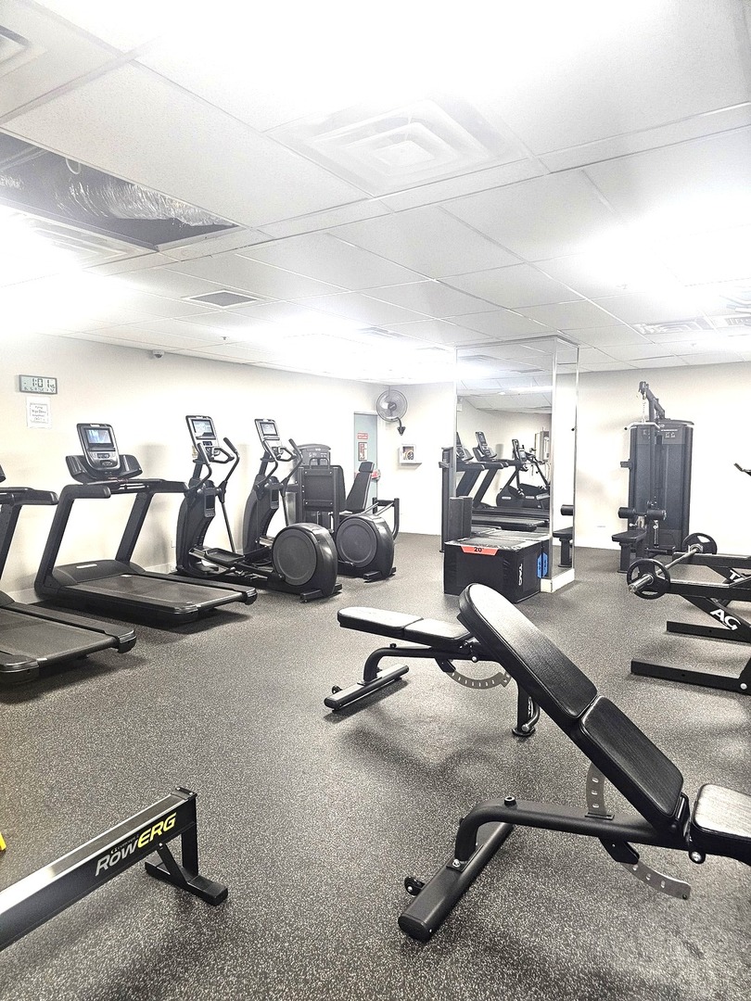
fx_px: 665
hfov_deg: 58.9
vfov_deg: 73.9
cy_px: 500
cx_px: 376
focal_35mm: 23
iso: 500
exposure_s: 1/120
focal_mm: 6.3
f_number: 1.7
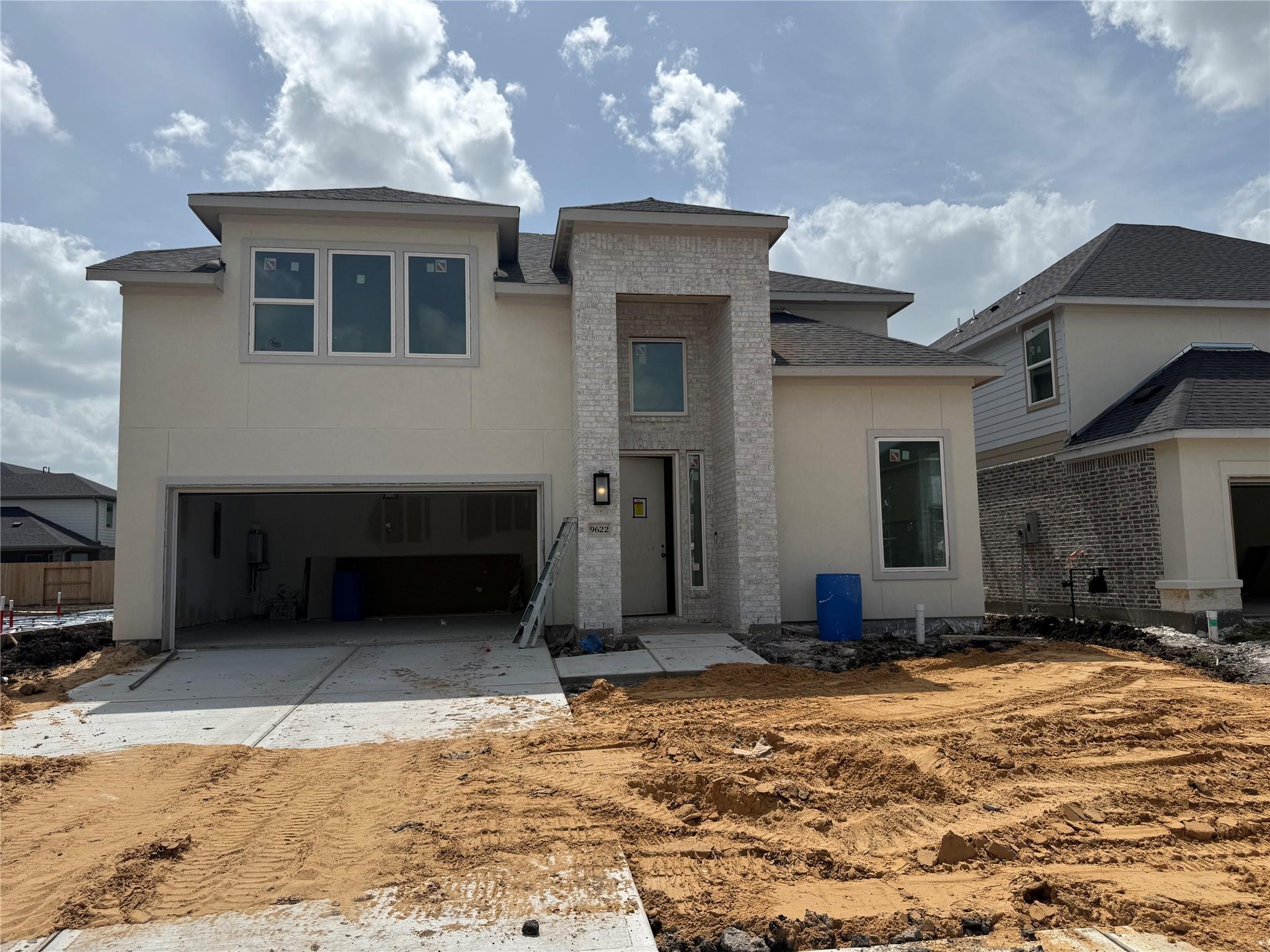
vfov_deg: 56.8
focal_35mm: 24
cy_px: 476
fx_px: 881
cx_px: 635
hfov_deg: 71.6
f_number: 1.78
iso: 80
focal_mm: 6.76
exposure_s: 1/10309
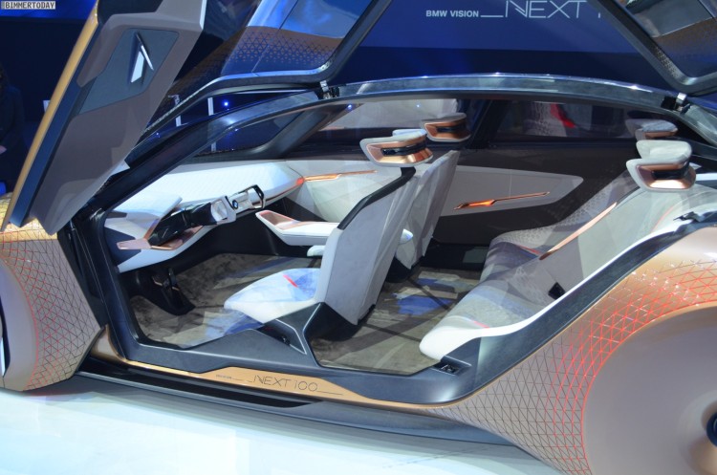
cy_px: 238
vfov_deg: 39.8
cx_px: 358
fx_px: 656
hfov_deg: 57.3
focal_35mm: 33
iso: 800
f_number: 4
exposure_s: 1/60
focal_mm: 22
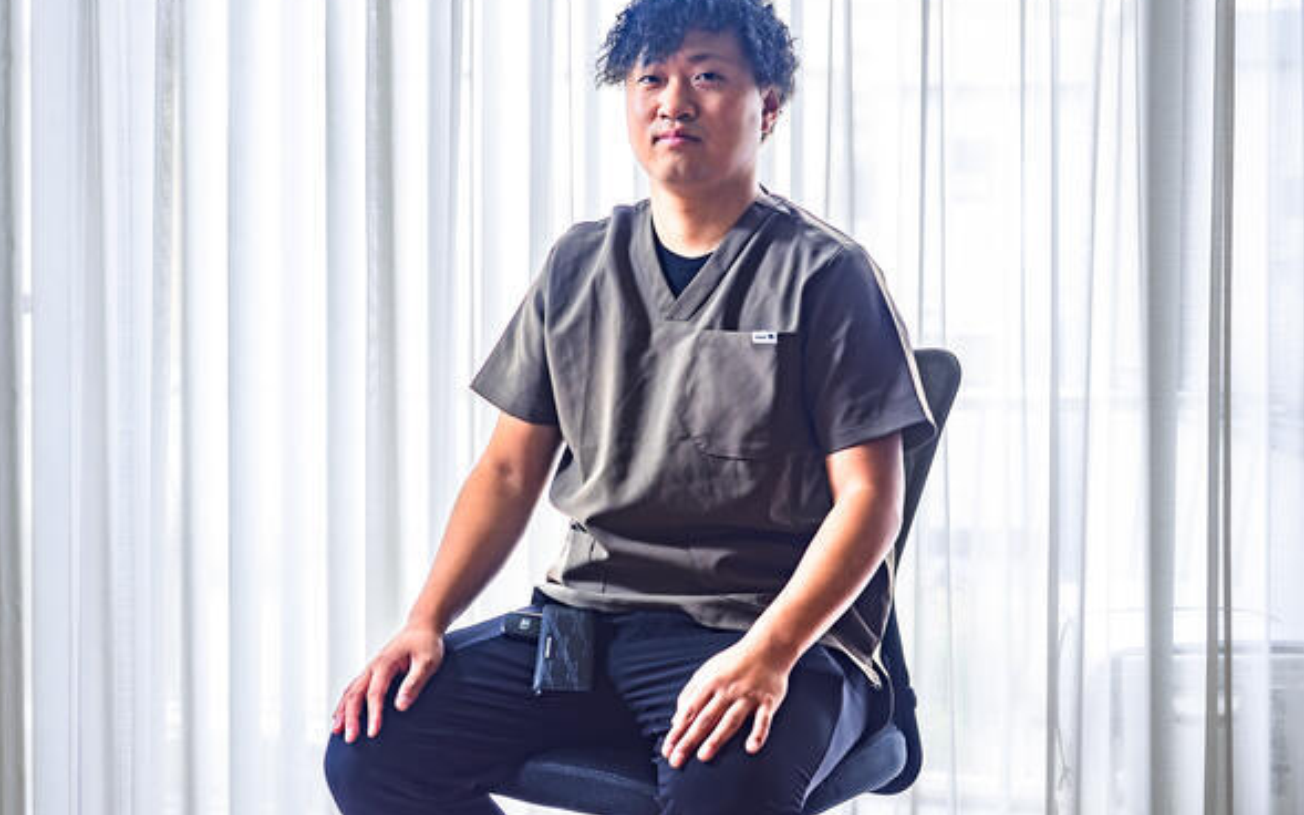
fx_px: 1919
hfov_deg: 37.5
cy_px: 341
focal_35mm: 54
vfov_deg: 23.9
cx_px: 658
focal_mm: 25
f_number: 3.5
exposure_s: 1/80
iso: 500
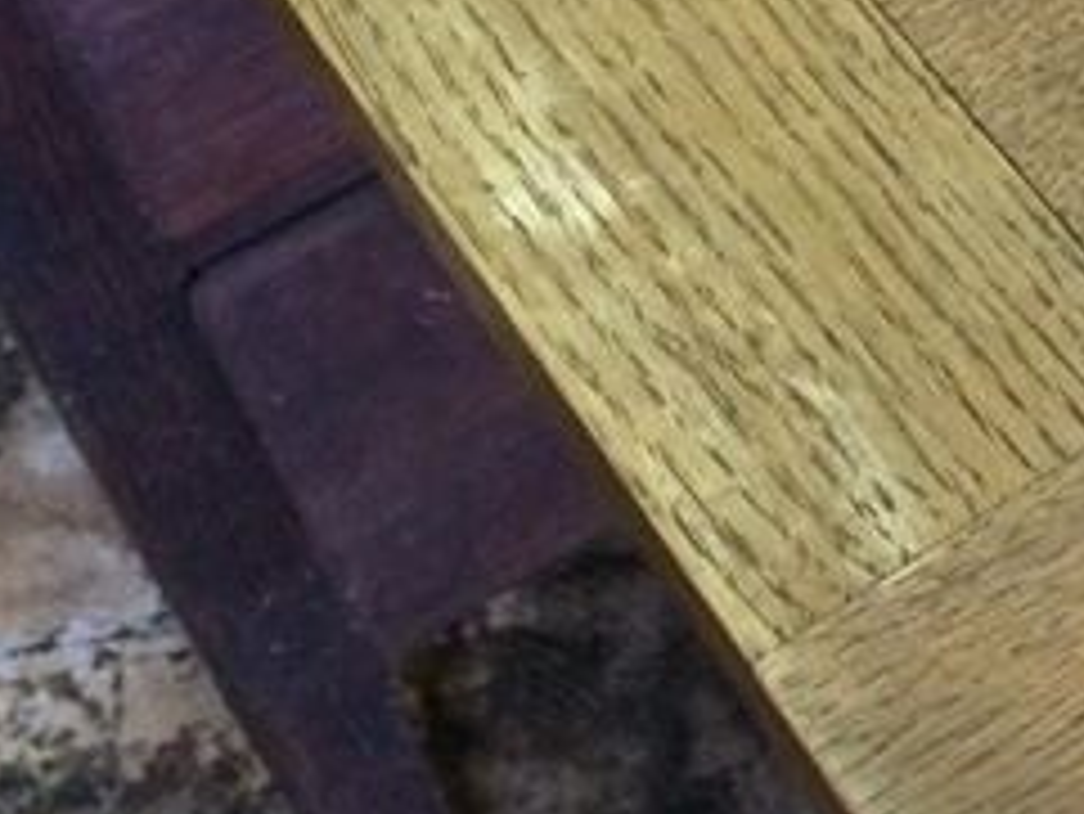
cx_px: 1466
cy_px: -173
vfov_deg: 12.9
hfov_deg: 16.5
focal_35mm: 112
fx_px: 3509
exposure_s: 1/20
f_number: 2.2
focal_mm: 4.12
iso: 320
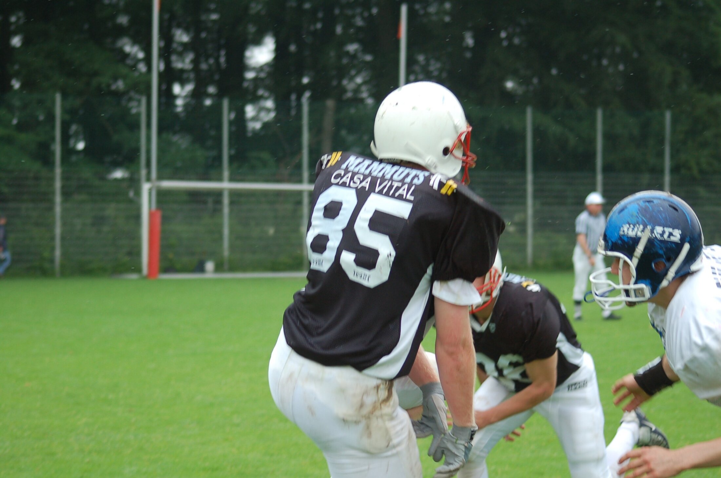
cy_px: 239
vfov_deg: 13.0
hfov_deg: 19.5
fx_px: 2099
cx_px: 360
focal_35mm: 105
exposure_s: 1/640
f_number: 4
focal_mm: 70
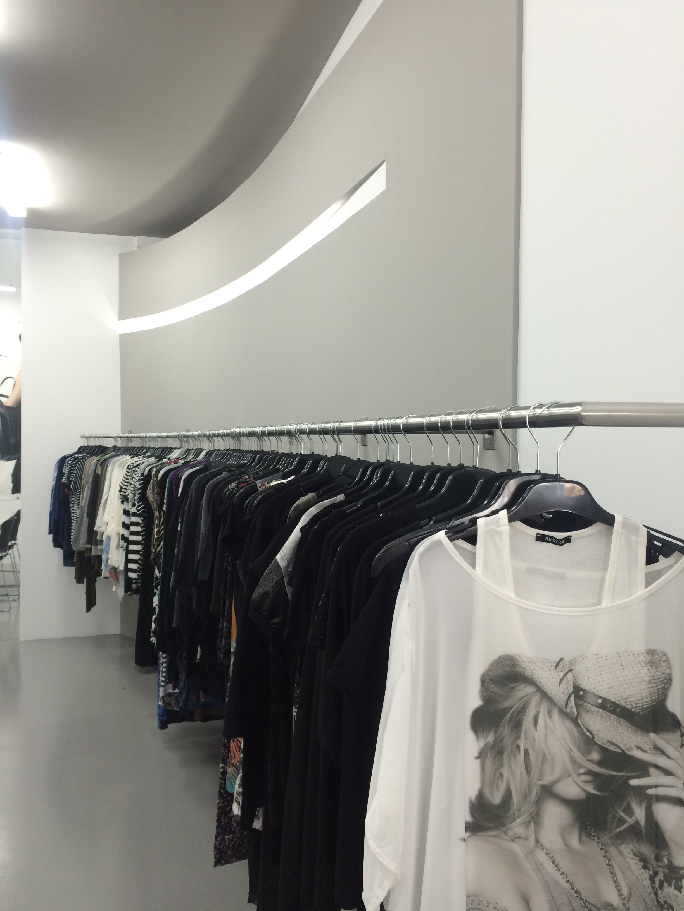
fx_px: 764
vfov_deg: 61.7
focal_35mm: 29
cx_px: 342
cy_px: 456
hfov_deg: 48.2
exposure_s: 1/33
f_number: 2.2
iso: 40
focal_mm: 4.15
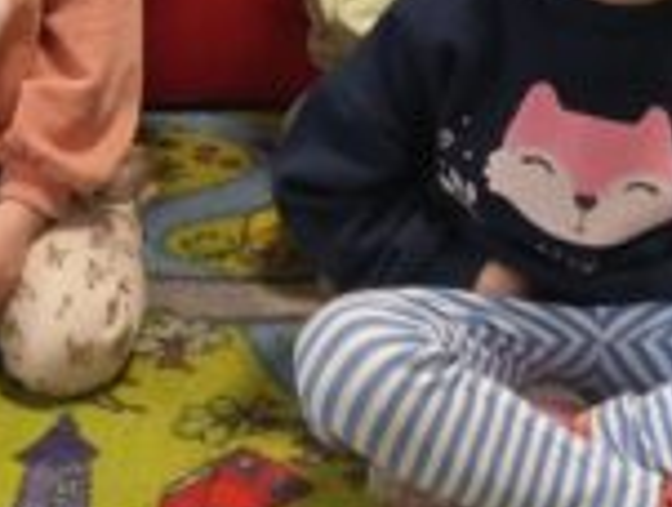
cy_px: -449
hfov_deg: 18.3
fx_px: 2082
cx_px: 254
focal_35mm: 107
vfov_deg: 12.5
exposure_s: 1/50
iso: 1000
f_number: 1.8
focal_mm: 4.05
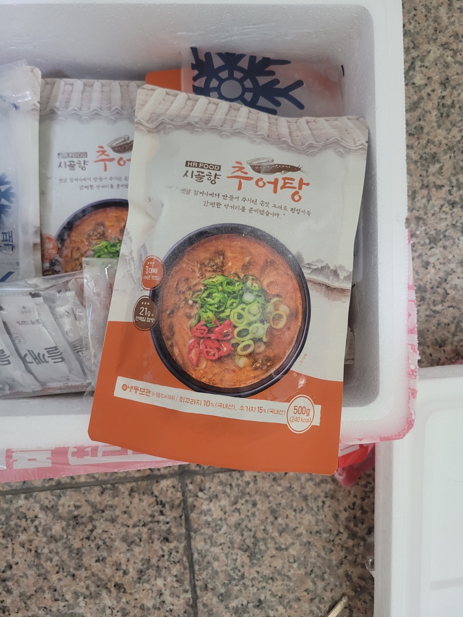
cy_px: 308
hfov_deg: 53.1
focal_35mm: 26
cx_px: 232
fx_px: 464
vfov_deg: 67.3
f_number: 1.8
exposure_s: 1/40
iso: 400
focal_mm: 5.4
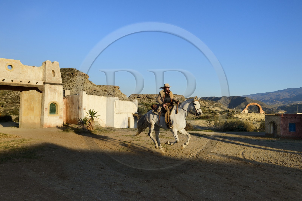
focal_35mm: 29
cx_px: 151
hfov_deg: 63.7
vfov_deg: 44.9
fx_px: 243
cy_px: 100
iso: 200
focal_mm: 29
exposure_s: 1/800
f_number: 7.1
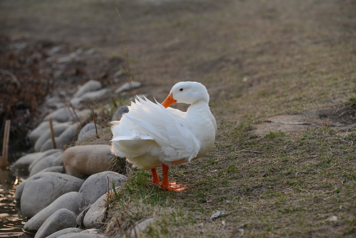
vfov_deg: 9.2
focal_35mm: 150
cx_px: 178
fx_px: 1484
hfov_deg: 13.7
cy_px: 119
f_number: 5
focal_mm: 150
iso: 640
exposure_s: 1/640
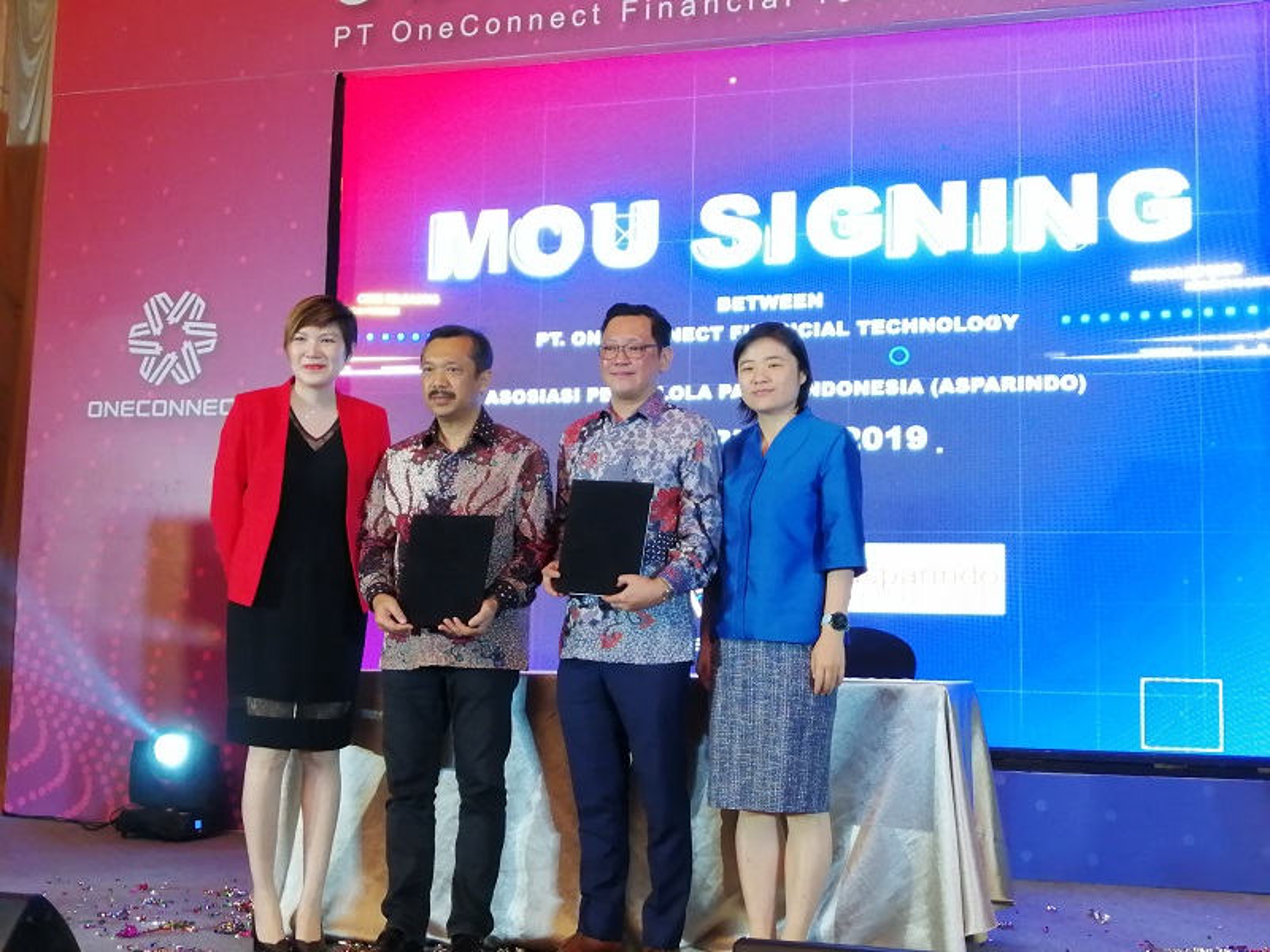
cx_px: 635
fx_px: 1688
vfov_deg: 31.5
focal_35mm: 46
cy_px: 476
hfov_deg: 41.2
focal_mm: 3.88
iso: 320
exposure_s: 1/33.3
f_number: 1.8
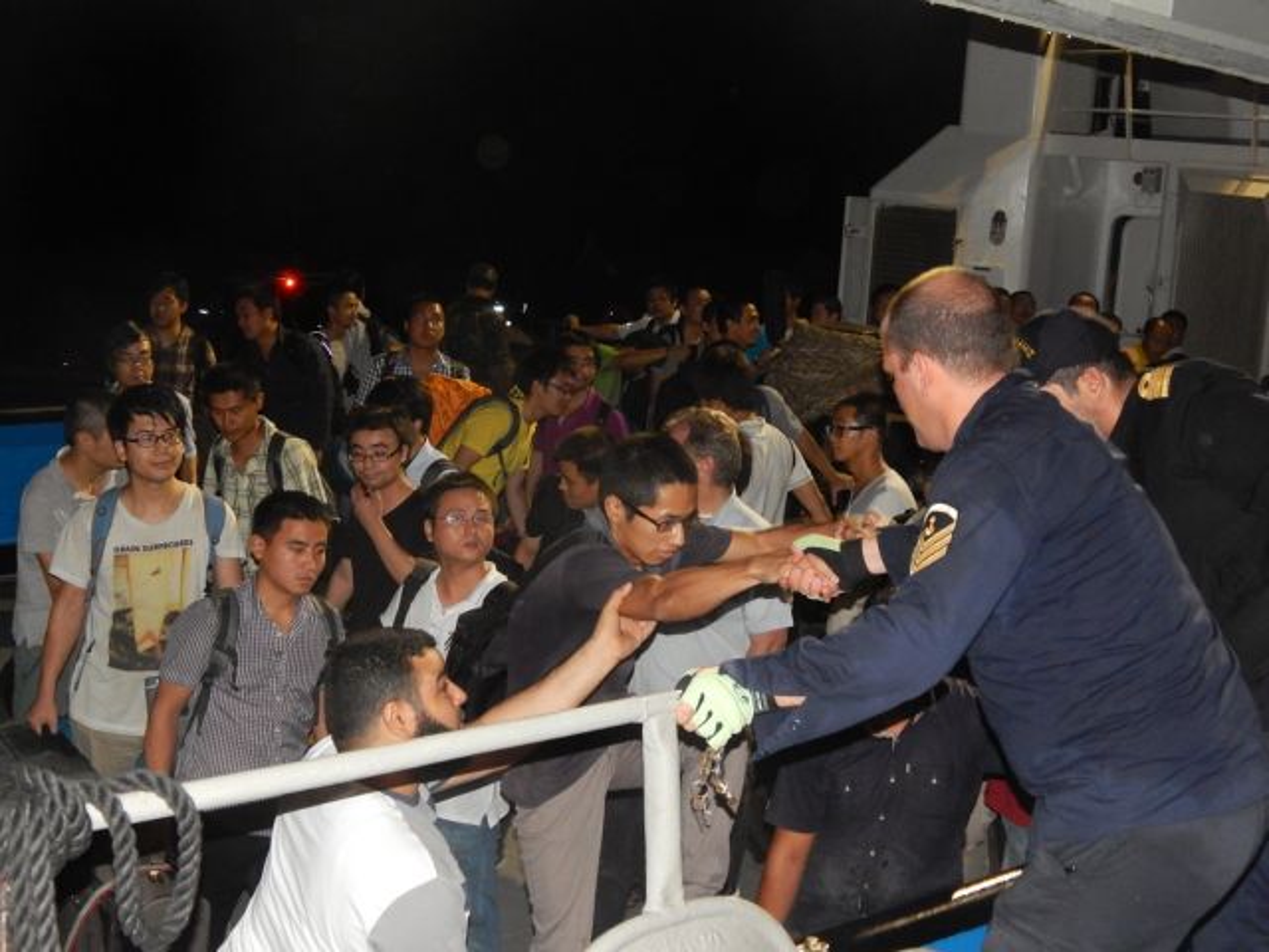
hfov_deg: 34.9
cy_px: 476
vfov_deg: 26.6
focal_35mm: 55
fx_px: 2016
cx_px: 634
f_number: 3.8
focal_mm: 9.7
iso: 720
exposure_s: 1/30
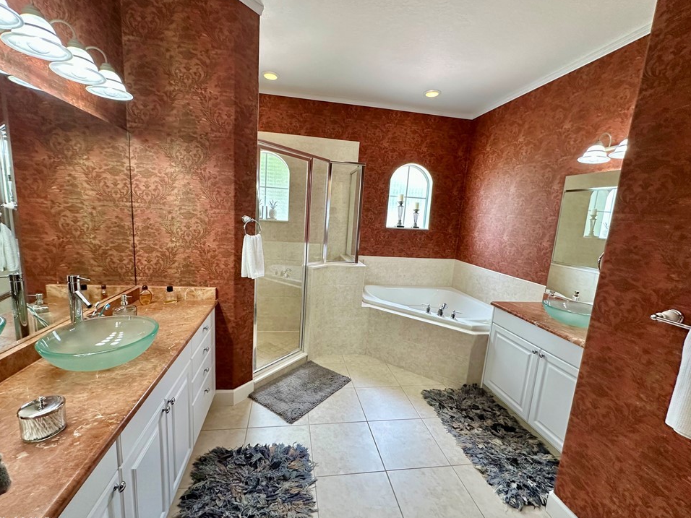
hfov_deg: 98.1
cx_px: 334
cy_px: 262
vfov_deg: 81.7
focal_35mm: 15
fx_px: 299
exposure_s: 1/120
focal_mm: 2.22
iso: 250
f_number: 2.2
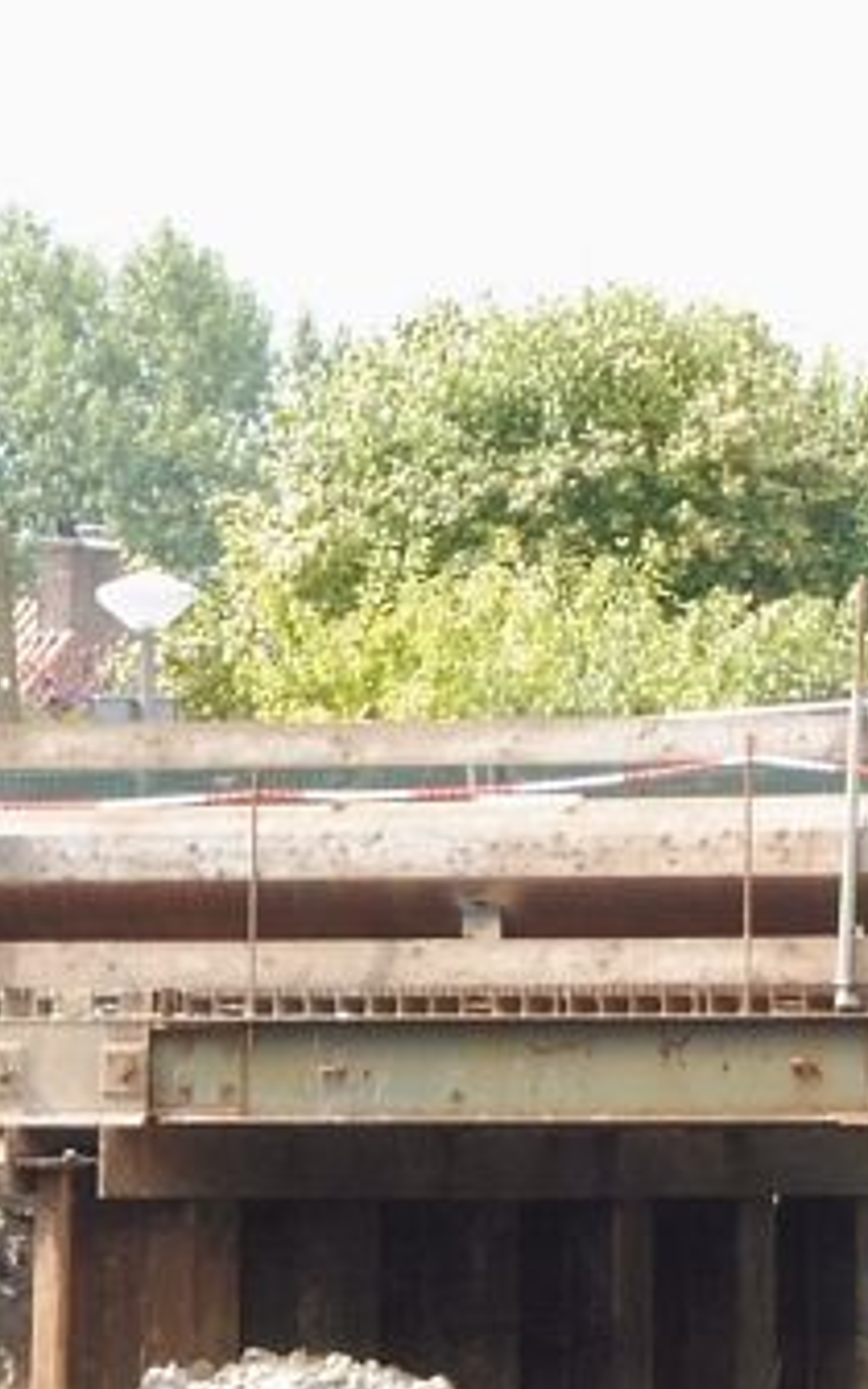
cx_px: 2112
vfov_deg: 5.1
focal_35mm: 416
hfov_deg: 3.1
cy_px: 599
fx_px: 15745
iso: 200
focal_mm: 23.1
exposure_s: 1/100
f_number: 6.3
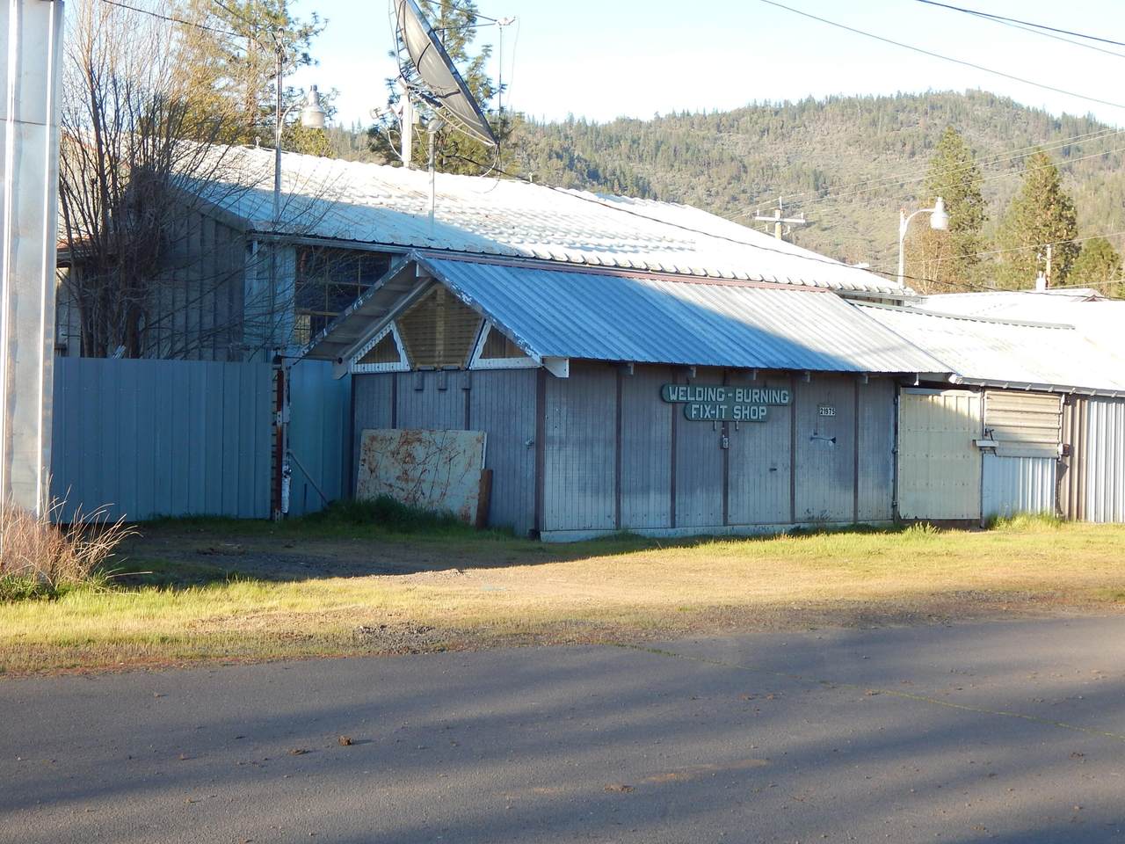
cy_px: 422
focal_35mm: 69
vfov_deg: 21.3
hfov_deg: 28.2
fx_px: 2242
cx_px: 562
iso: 125
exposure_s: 1/200
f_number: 4.1
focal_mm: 12.3
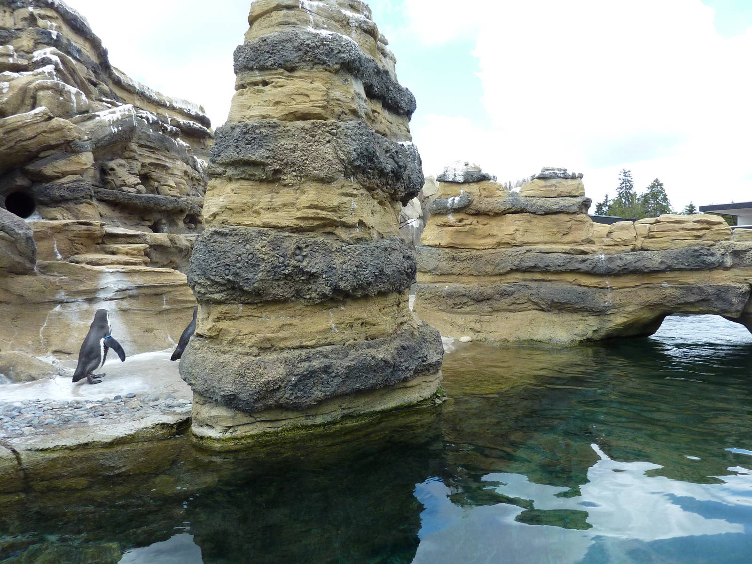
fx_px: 543
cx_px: 376
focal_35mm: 25
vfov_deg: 54.9
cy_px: 282
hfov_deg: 69.4
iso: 160
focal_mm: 4.1
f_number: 3.3
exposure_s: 1/500
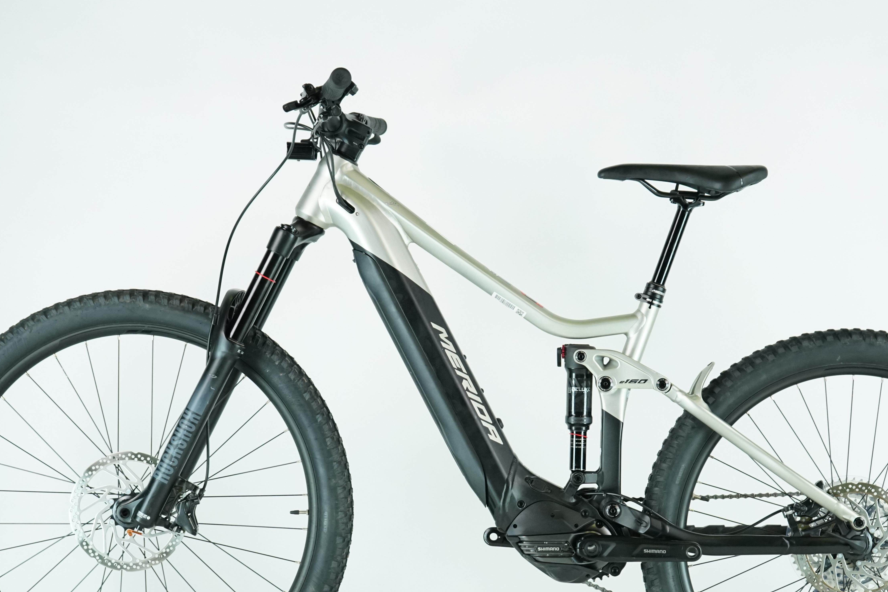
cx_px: 472
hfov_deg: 23.9
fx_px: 2097
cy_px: 375
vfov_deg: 16.1
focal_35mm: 85
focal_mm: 63
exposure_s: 1/200
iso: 2000
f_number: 5.6
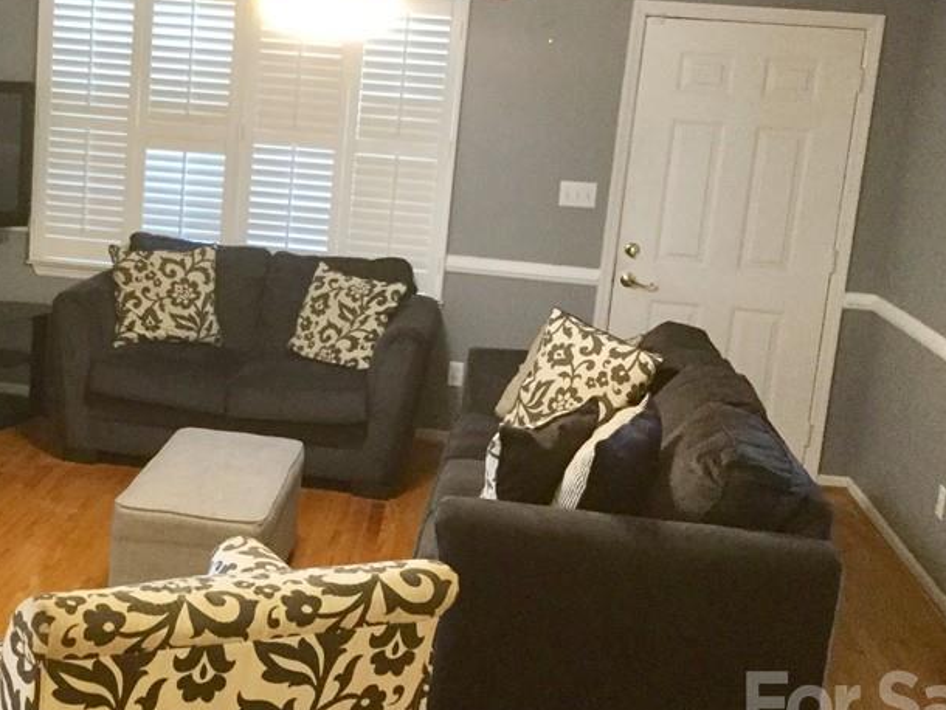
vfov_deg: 28.0
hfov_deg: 36.1
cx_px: 264
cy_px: 301
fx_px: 1422
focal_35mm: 52
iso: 200
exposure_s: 1/30
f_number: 2.4
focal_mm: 3.3
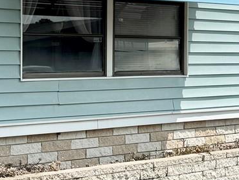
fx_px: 718
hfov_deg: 17.9
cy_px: 86
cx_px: -53
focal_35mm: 104
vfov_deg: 14.2
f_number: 1.78
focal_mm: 6.76
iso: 80
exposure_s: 1/8130
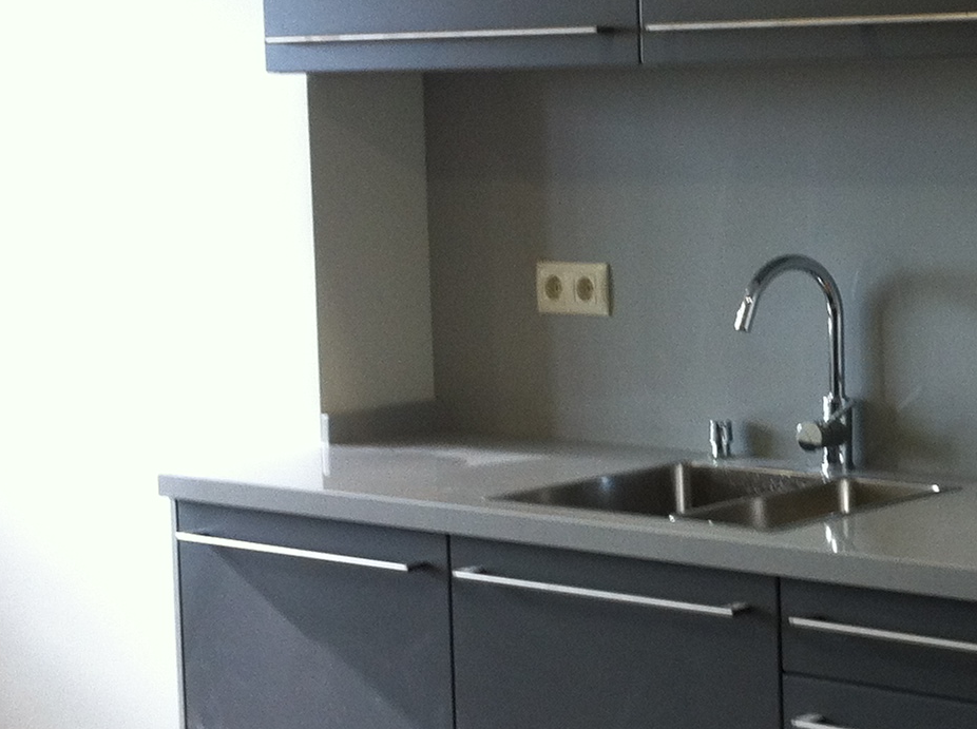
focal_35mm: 98
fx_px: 2761
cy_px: 291
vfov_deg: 15.0
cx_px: 851
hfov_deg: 19.7
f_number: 2.8
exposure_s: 1/40
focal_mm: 3.85
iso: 100
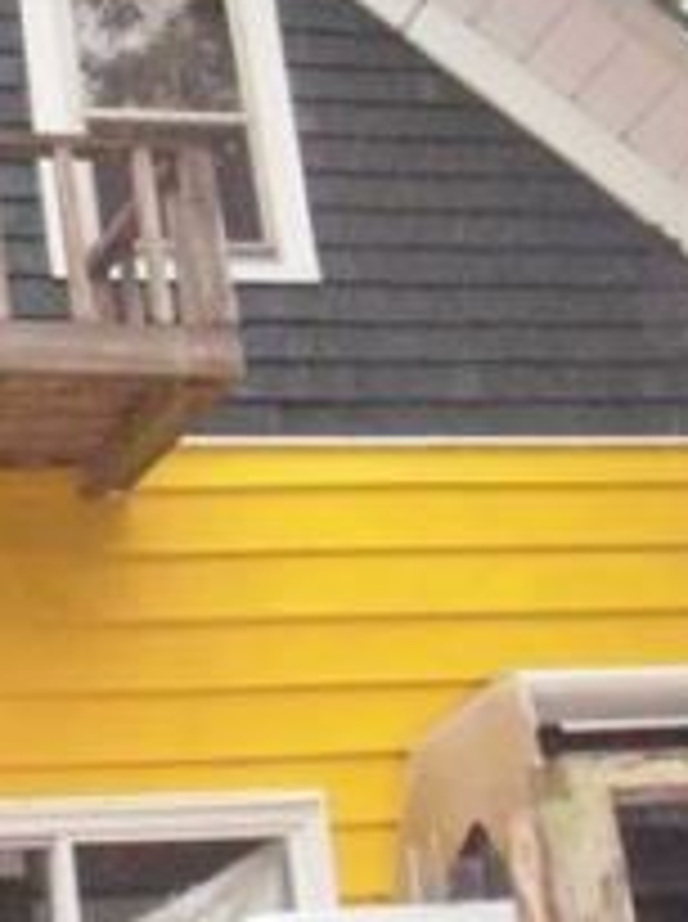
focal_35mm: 107
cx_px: -220
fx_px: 2844
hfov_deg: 13.3
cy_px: 274
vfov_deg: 18.3
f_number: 3.5
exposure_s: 1/250
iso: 800
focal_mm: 6.7
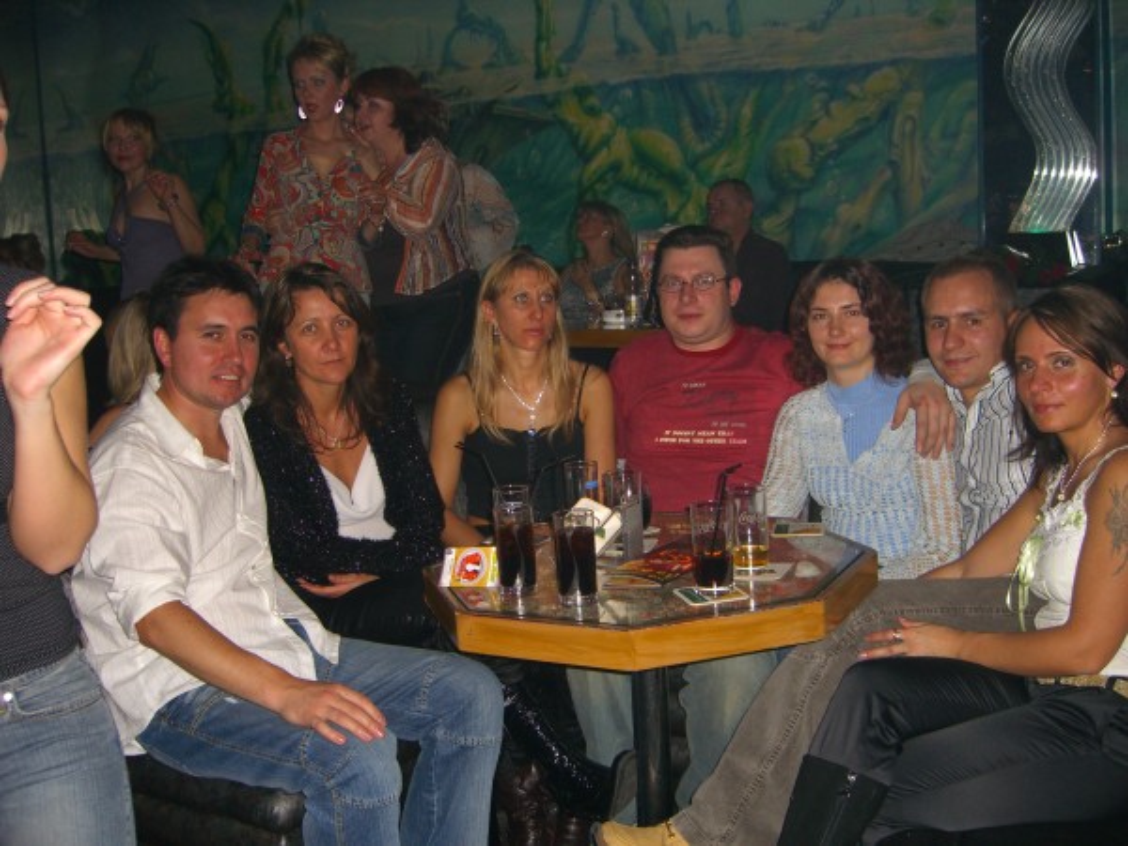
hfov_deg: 49.0
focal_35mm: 38
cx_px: 564
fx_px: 1238
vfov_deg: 37.7
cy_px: 423
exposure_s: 1/60
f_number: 2.8
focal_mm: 7.9
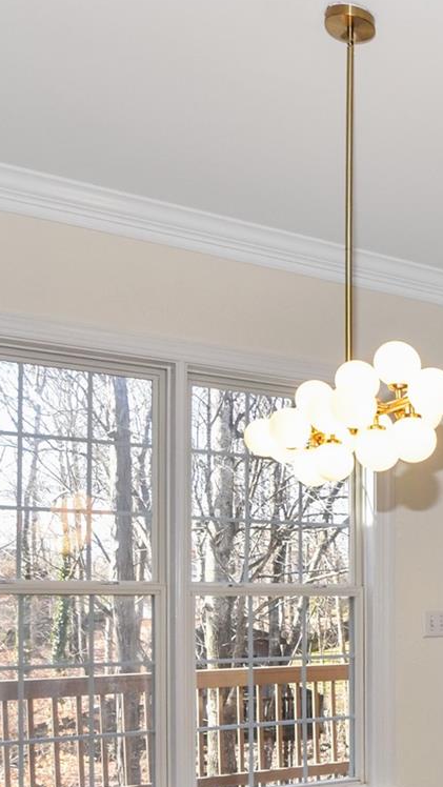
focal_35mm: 43
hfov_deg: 21.5
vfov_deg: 45.4
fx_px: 898
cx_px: 724
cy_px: 610
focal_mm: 10
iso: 400
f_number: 5.6
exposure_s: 1/125
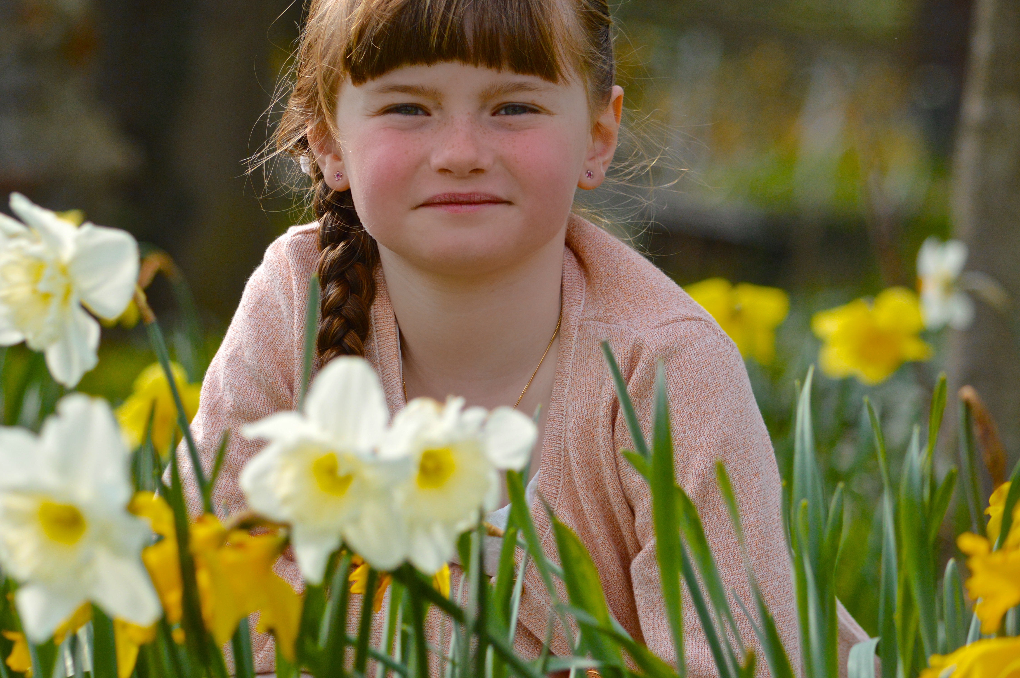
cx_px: 439
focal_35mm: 220
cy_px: 298
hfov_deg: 9.4
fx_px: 6228
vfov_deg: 6.2
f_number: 5
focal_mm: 110
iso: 400
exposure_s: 1/1250
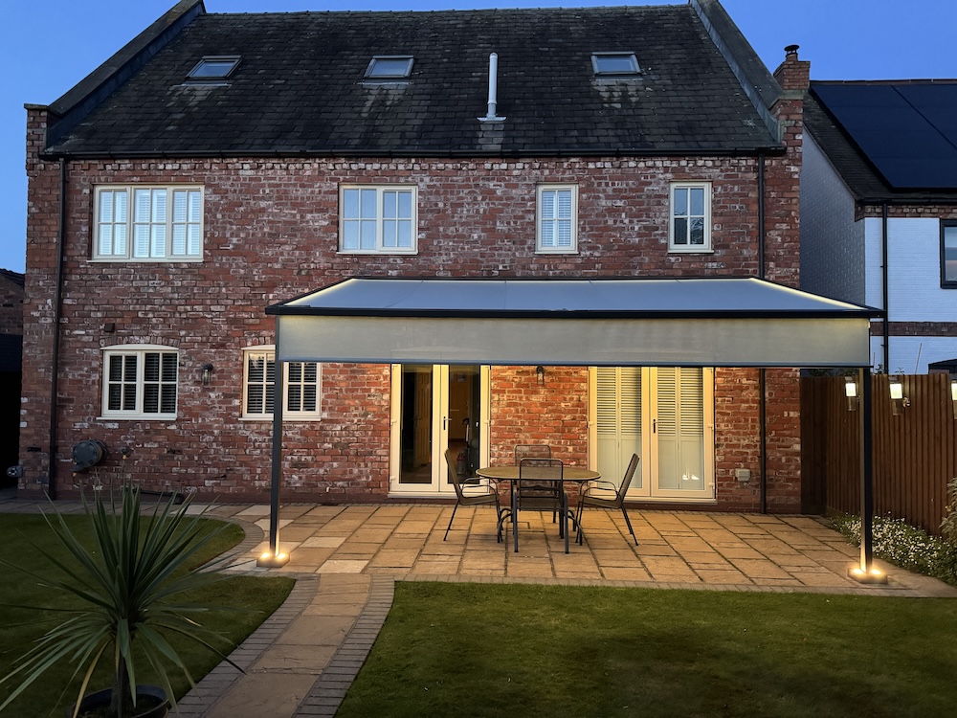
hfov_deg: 71.6
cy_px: 359
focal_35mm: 24
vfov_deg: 56.8
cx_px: 478
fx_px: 664
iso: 1000
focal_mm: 6.76
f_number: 1.78
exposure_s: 1/32
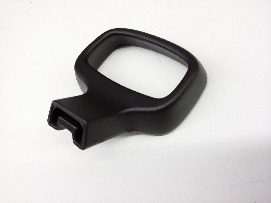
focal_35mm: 32
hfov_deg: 56.8
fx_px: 251
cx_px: 136
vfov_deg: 44.2
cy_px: 102
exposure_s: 1/15
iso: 200
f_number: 2.4
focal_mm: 3.4
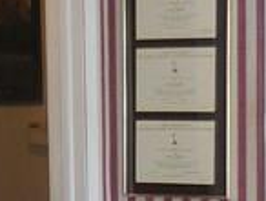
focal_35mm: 175
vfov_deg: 8.4
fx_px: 1347
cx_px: -13
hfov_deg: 11.1
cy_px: 274
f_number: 3.3
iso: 220
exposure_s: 1/30
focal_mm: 4.5
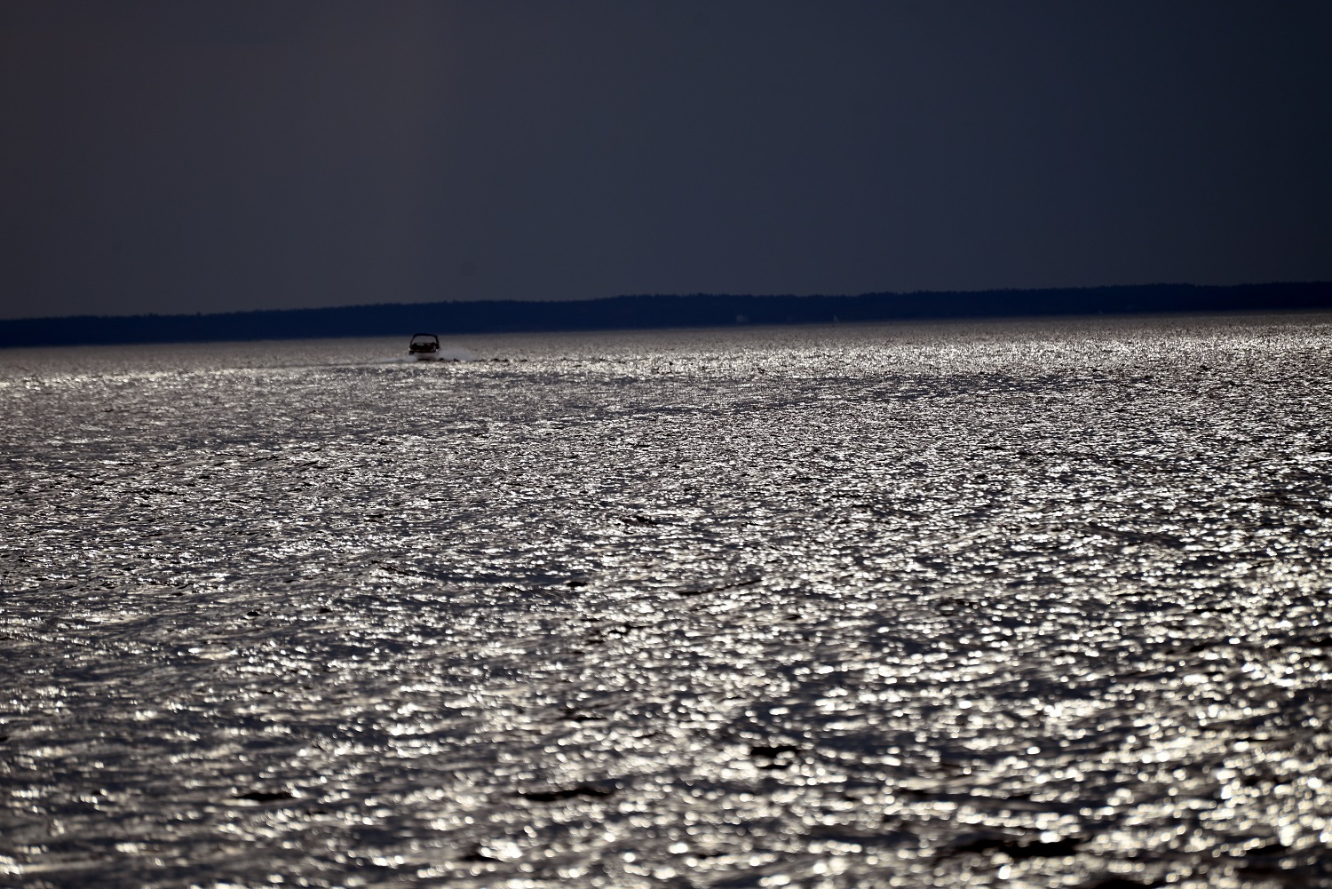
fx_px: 11103
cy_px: 444
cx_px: 666
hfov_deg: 6.9
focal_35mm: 300
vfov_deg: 4.6
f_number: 5.6
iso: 100
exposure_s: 1/1000
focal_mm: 300
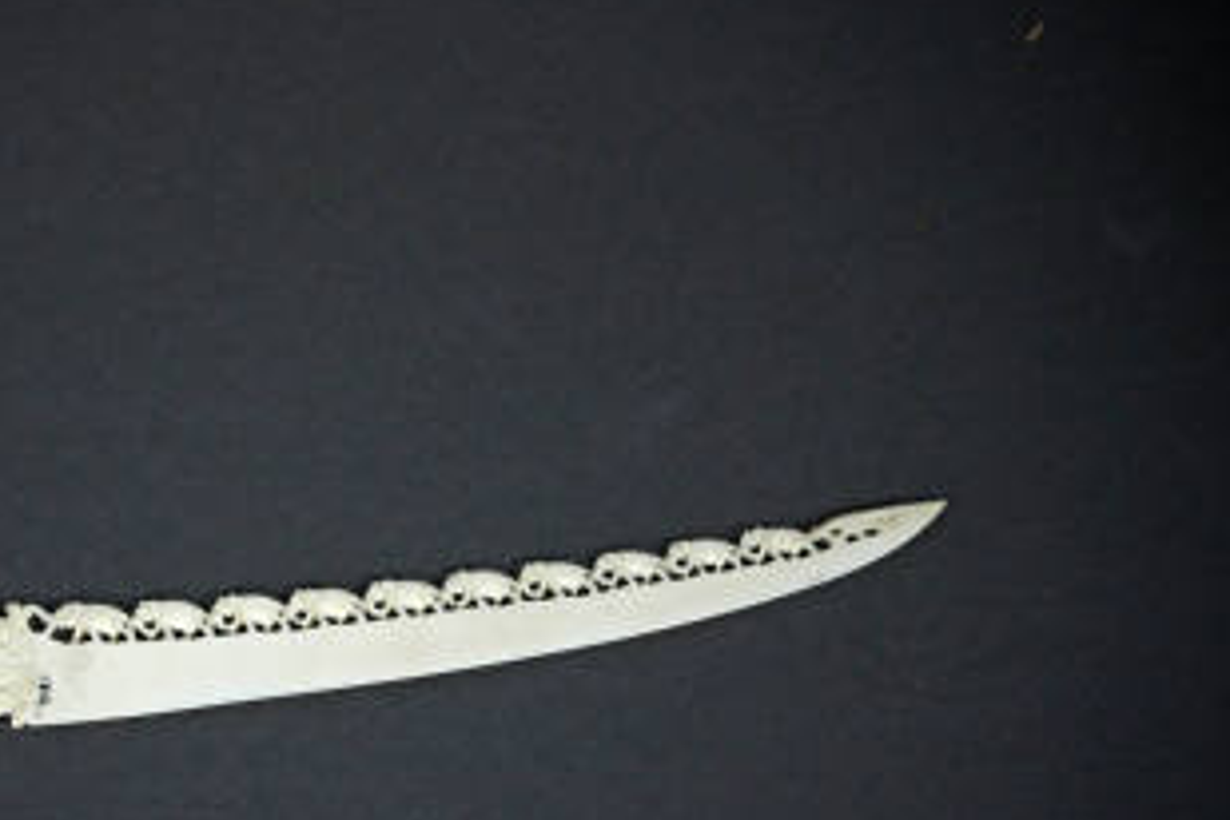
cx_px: 350
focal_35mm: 178
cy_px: 577
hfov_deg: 11.5
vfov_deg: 7.7
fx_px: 6081
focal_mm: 110
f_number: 4
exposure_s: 1/160
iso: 1600
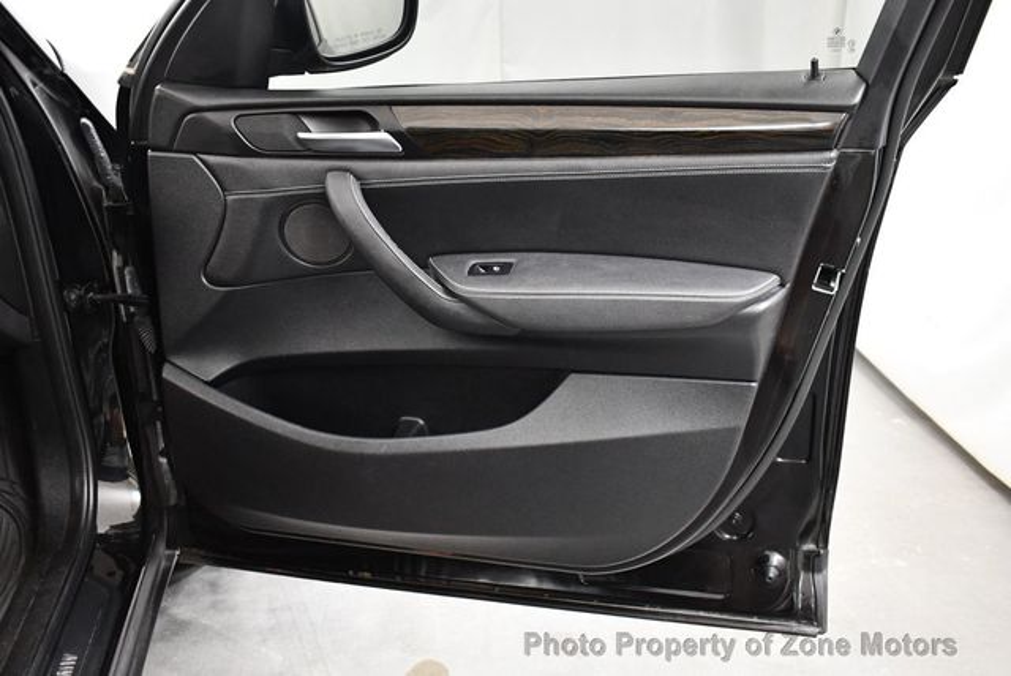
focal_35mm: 36
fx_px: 1012
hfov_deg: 53.1
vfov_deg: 36.9
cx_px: 506
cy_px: 338
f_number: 3.5
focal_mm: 18
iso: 3200
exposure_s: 1/60
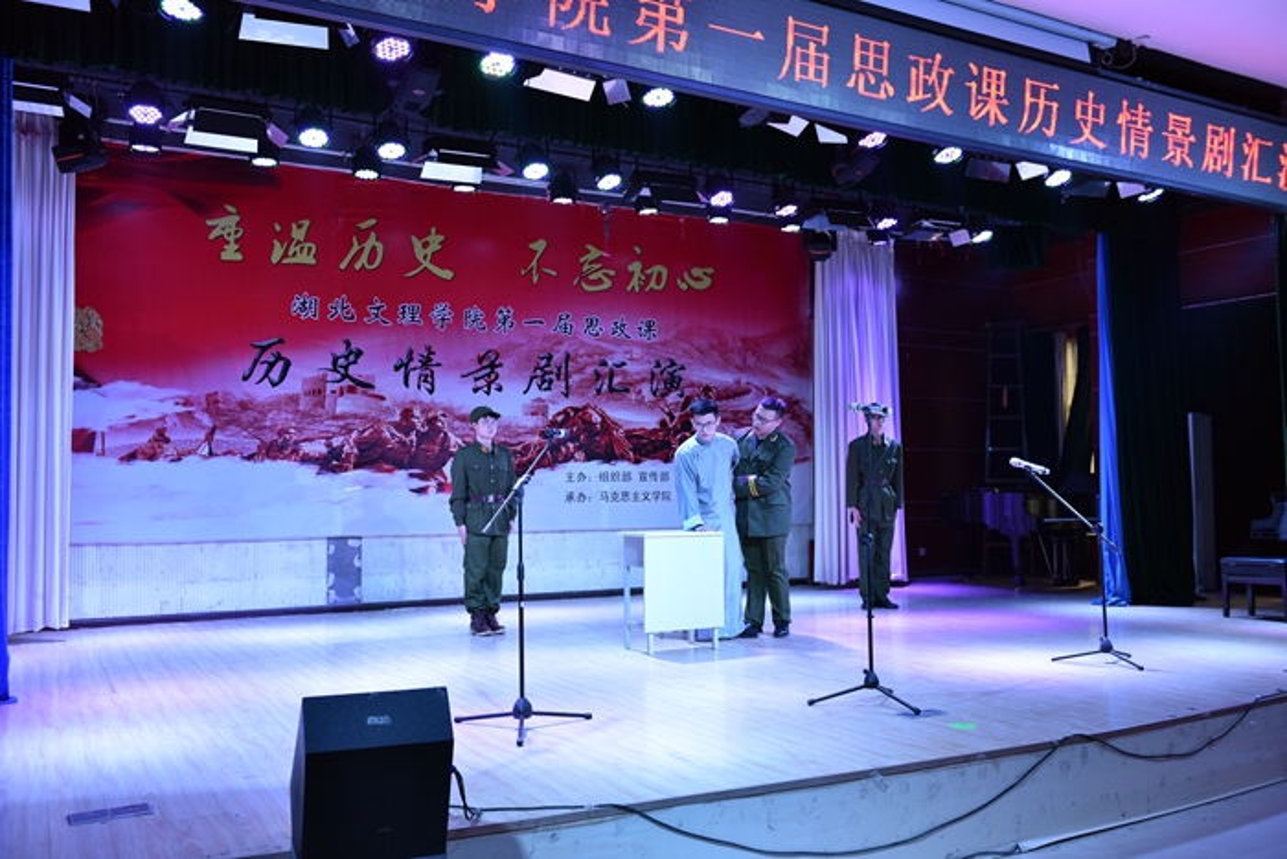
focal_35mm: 32
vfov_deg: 41.1
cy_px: 430
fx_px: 1144
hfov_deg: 58.7
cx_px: 644
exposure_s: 1/80
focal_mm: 32
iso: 320
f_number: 4.5
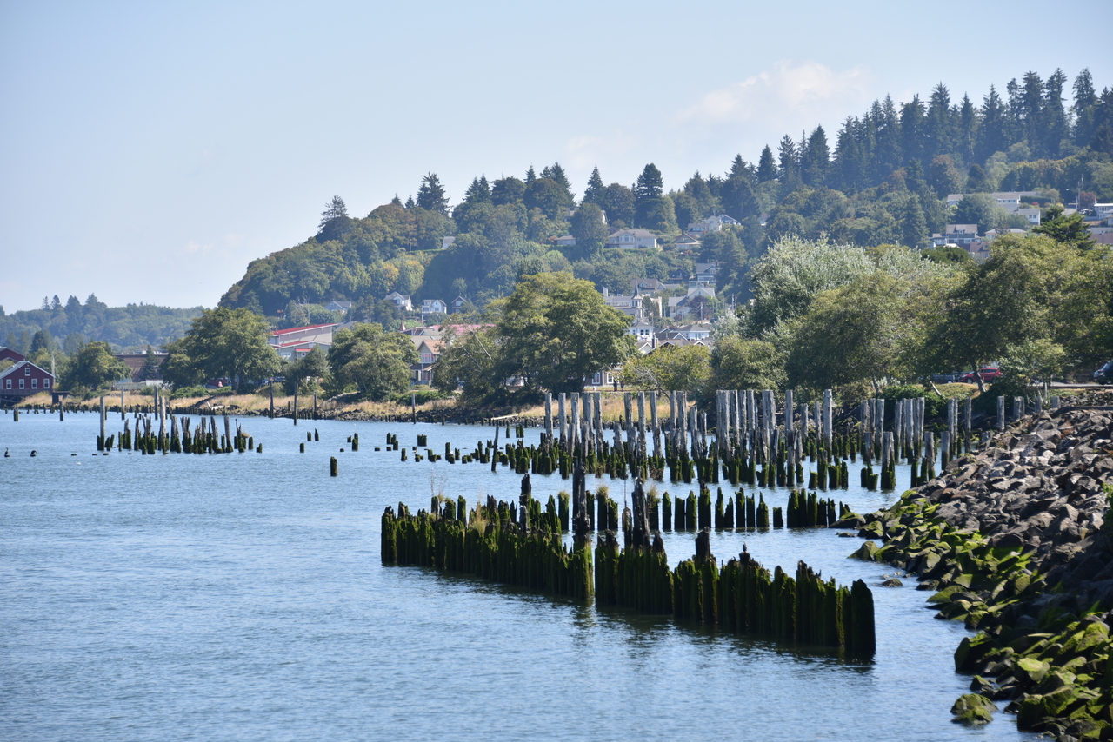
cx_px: 556
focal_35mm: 145
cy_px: 371
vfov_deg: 9.5
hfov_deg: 14.2
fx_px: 4484
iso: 100
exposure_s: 1/320
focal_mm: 145
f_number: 6.3
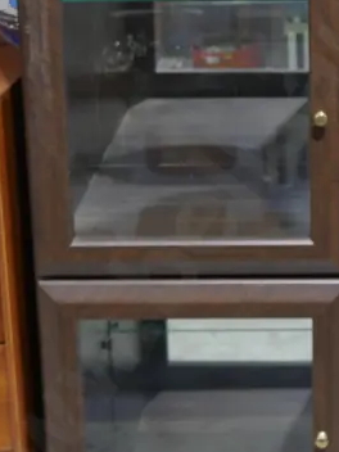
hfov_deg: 14.6
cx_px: 359
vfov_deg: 19.4
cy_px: 19
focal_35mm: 99
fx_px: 1293
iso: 640
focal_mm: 17
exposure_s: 1/60
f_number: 4
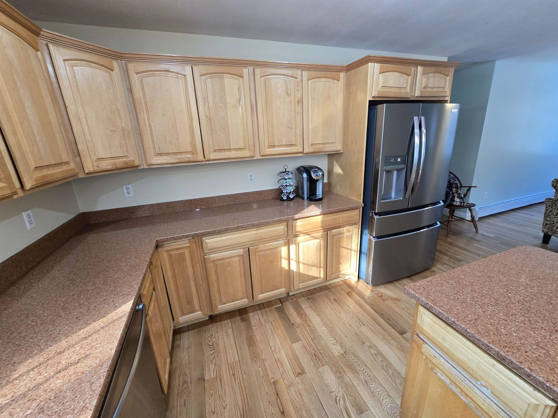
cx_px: 279
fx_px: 210
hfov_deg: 106.2
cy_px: 209
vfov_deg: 89.9
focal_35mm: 13
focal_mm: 2.2
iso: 200
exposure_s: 1/60
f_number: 2.2
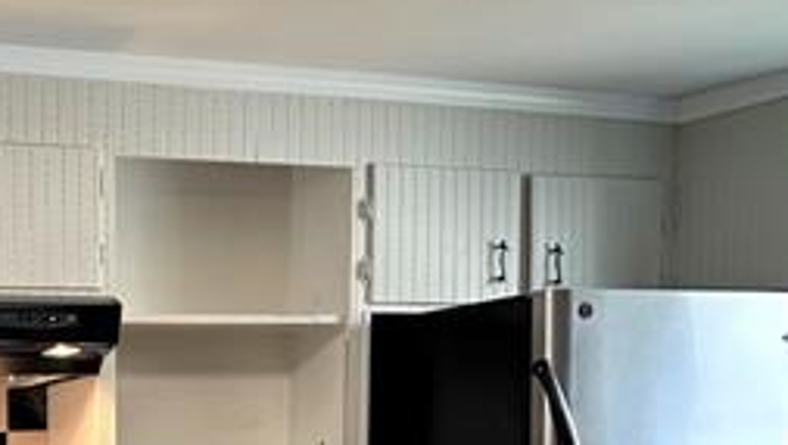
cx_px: -16
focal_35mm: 66
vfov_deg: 17.2
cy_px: 577
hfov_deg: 29.6
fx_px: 1381
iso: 200
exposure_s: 1/120
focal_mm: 6.86
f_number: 1.78
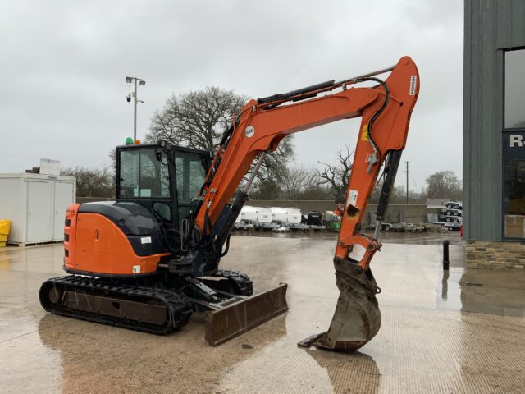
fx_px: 440
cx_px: 262
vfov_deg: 48.2
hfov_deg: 61.7
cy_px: 197
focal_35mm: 29
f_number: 1.8
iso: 16
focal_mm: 3
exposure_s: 1/294
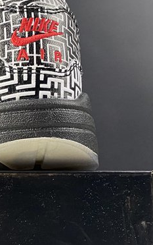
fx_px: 493
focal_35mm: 74
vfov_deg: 27.4
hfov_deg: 15.6
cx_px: -105
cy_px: 188
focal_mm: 4.25
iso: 125
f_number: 1.8
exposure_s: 1/50
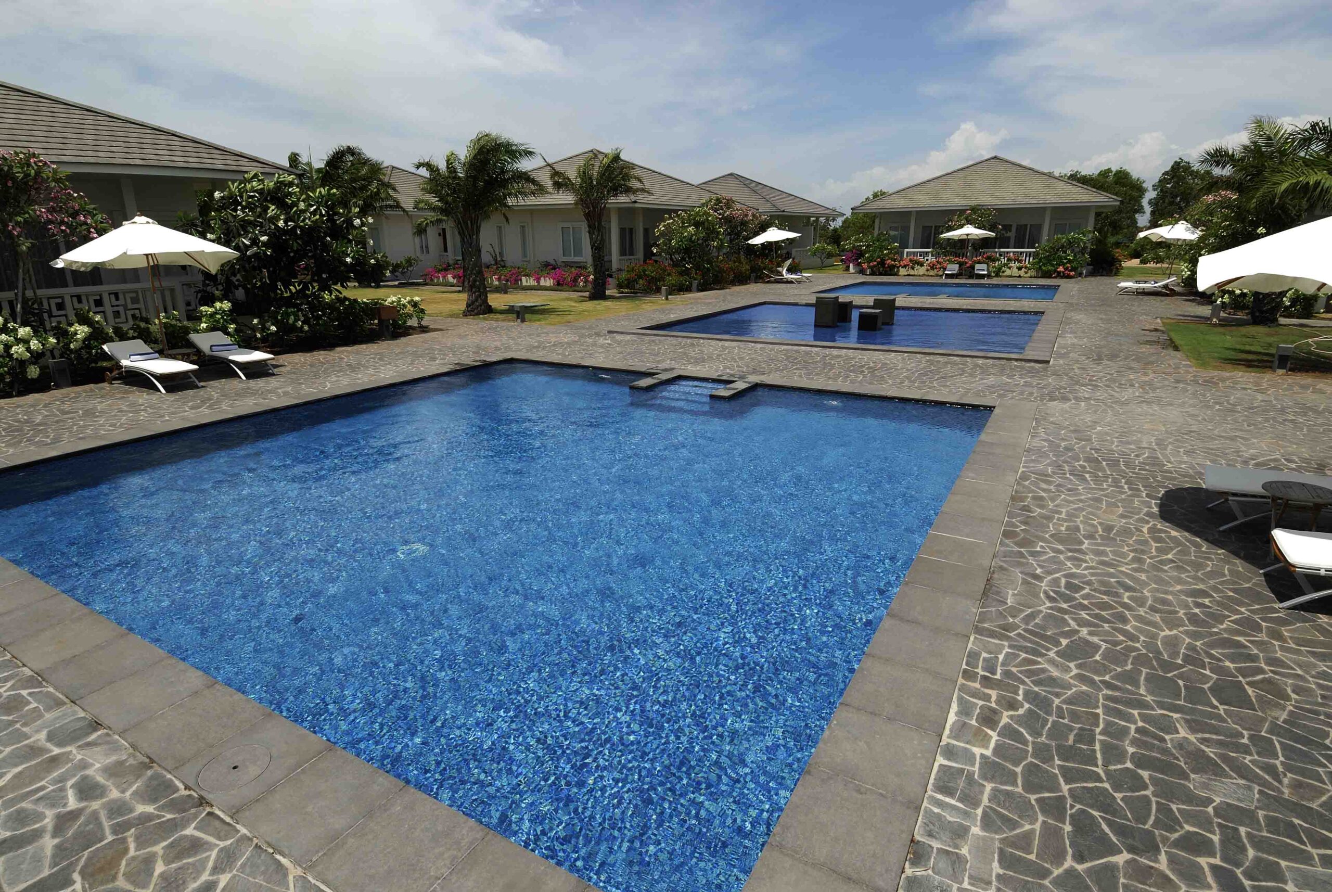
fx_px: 667
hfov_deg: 89.9
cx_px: 666
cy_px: 446
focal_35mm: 18
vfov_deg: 67.5
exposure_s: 1/250
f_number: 10
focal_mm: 12
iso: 100
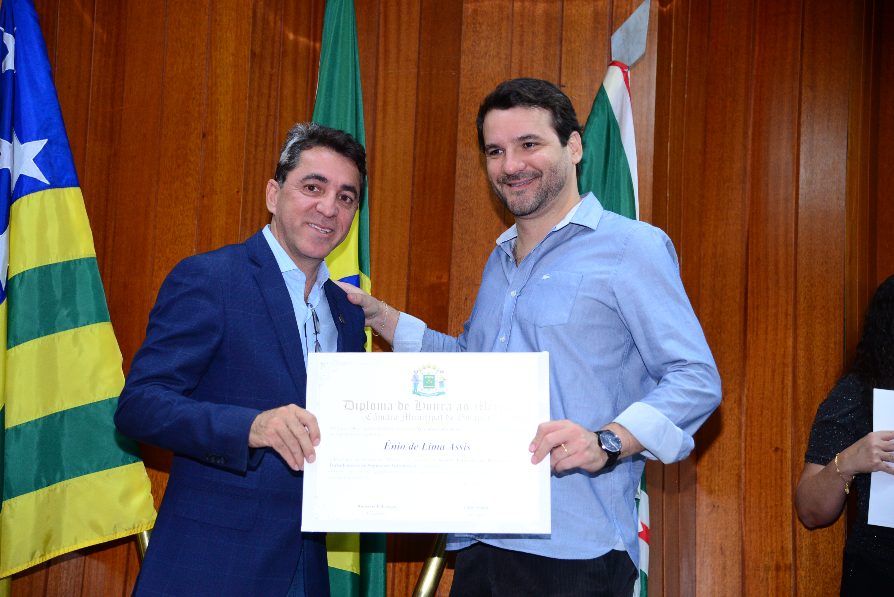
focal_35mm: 66
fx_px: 1640
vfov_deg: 20.6
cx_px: 447
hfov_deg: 30.5
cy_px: 298
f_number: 4.5
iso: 2500
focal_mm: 66
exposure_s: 1/125
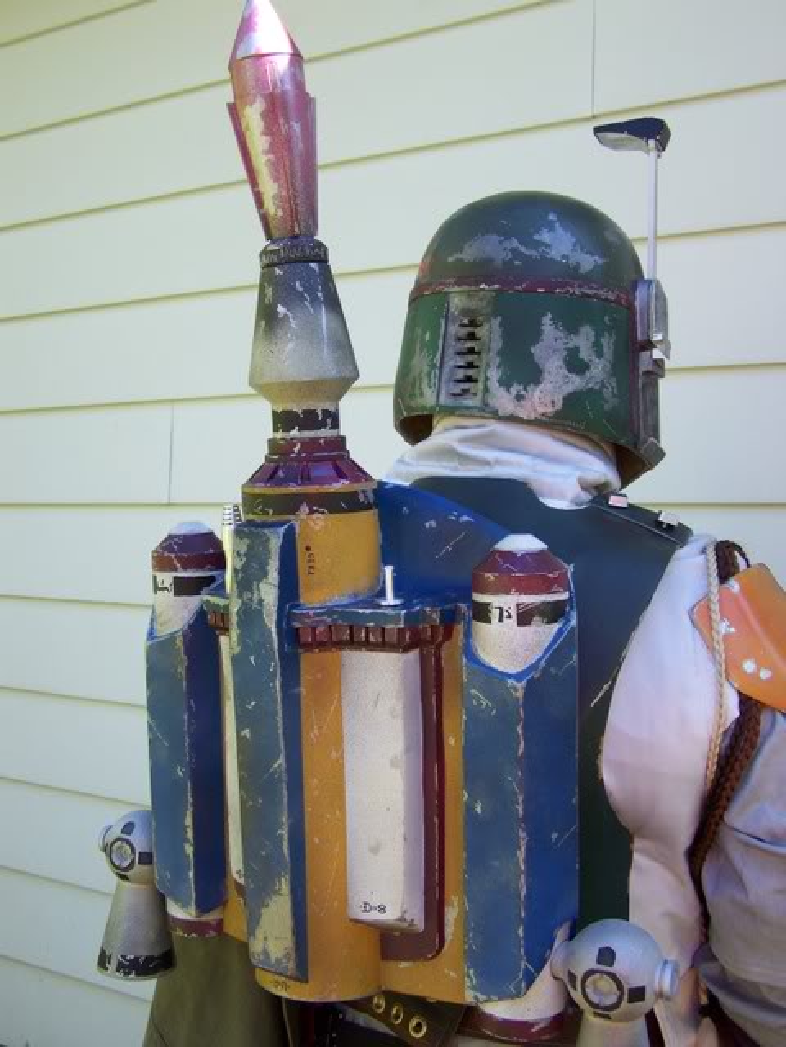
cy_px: 524
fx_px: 1150
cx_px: 393
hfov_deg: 37.7
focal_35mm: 38
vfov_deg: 49.0
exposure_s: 1/80
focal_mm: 6.3
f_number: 2.8
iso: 64
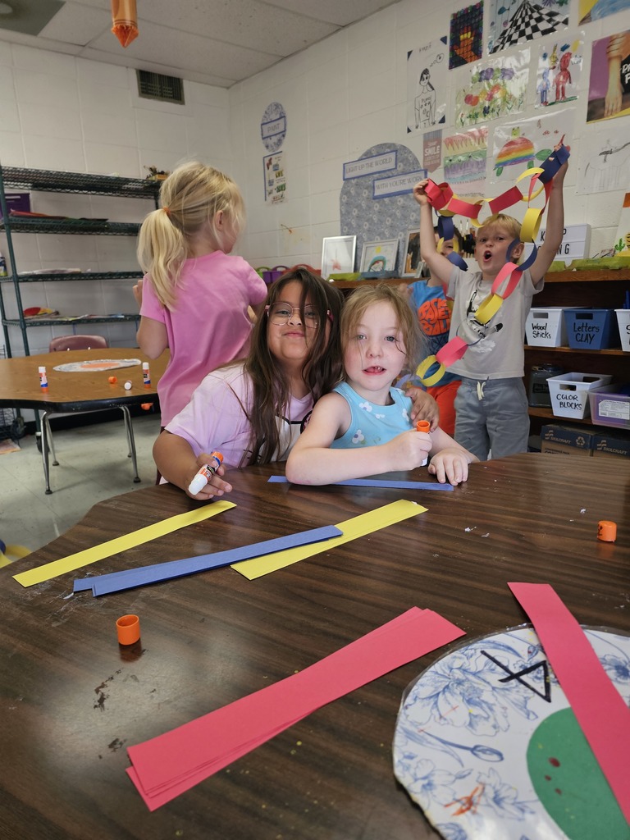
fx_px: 558
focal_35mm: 23
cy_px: 420
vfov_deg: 73.9
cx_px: 315
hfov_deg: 58.9
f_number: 1.7
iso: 100
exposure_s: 1/120
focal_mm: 6.3
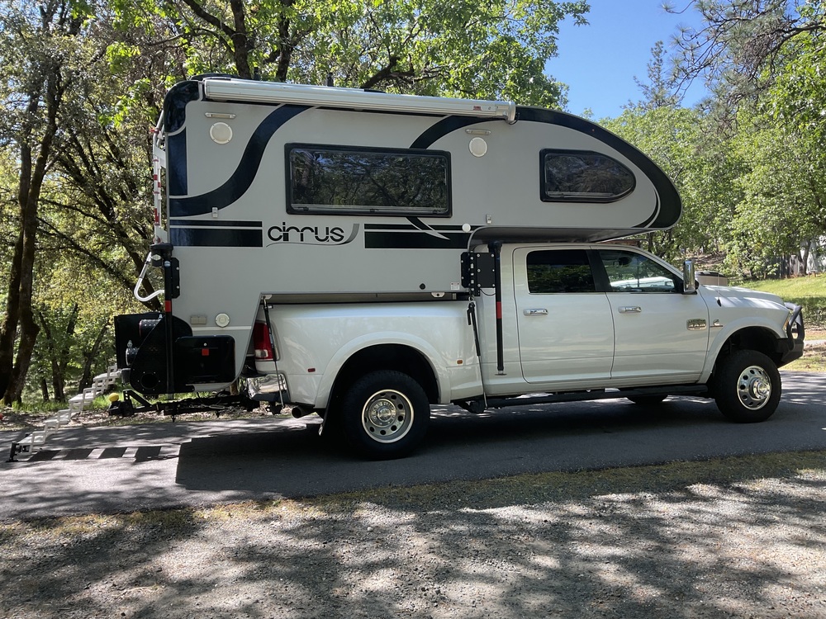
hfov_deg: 61.7
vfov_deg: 48.2
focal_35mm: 29
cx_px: 413
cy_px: 310
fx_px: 692
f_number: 1.8
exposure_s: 1/186
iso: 16
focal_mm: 3
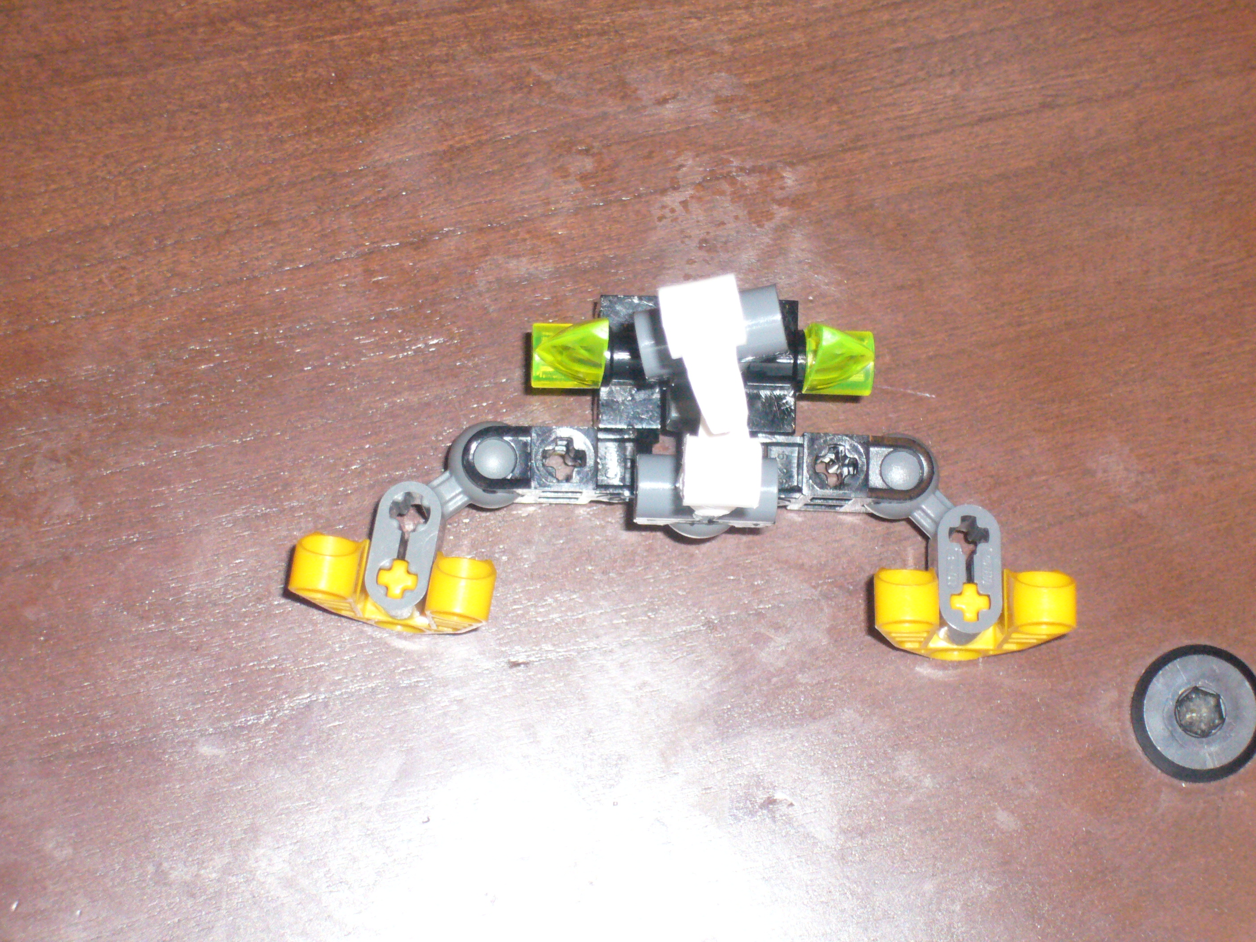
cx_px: 628
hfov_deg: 19.1
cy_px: 471
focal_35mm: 103
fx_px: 3737
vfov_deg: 14.4
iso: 400
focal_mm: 17
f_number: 4.9
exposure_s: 1/60
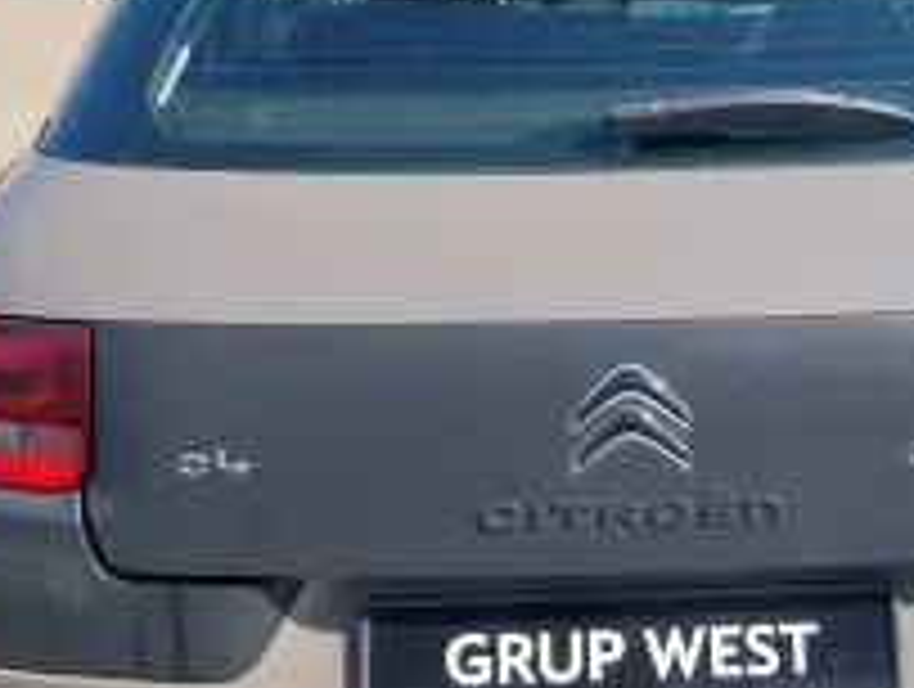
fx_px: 1217
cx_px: 603
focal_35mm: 46
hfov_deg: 40.7
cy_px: 144
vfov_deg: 30.9
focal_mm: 4
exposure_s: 1/524
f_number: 1.8
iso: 25
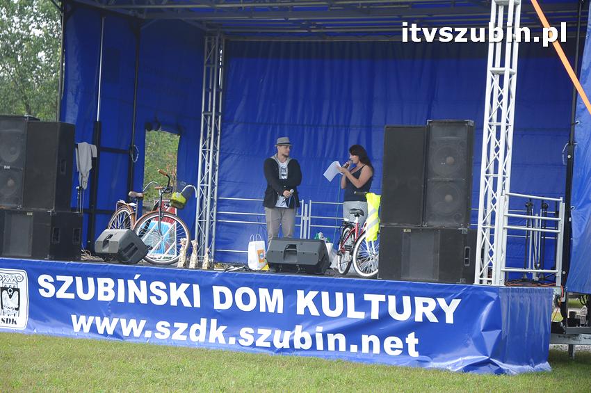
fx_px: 1722
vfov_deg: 13.0
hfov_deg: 19.5
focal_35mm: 105
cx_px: 296
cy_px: 196
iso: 400
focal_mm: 70
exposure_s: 1/160
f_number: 4.5
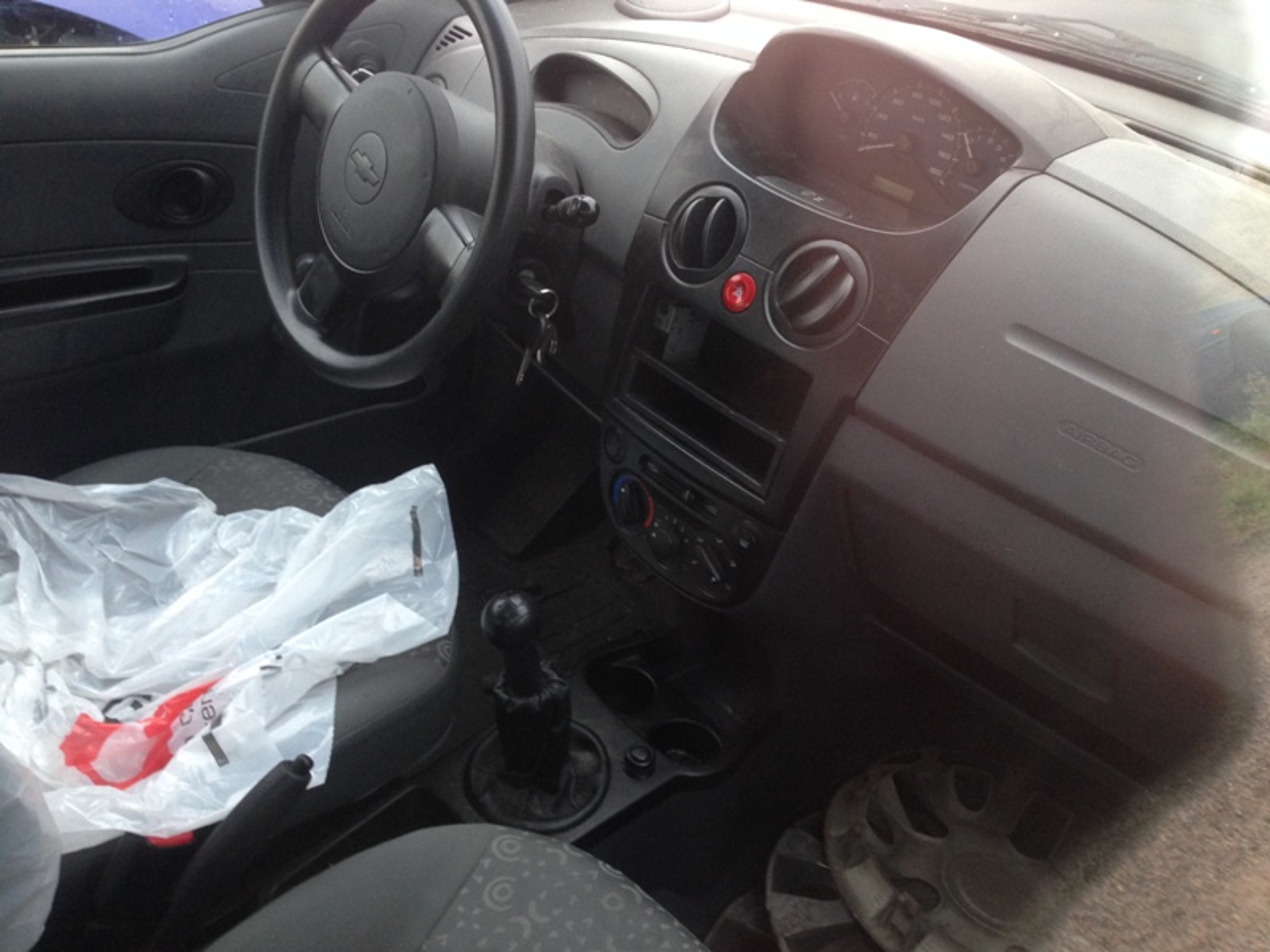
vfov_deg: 42.9
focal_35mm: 33
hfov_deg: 55.4
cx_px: 635
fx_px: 1211
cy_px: 476
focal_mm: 4.12
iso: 125
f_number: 2.4
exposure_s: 1/20
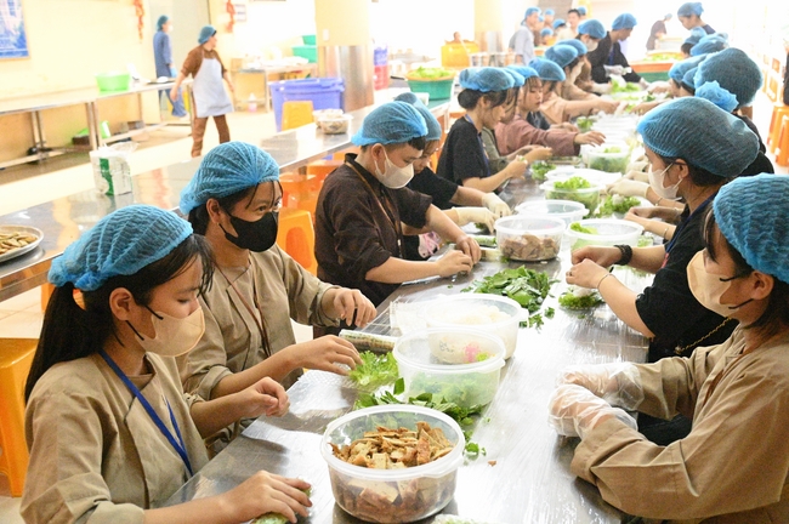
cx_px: 394
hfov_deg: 50.7
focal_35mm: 38
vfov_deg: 35.0
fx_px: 832
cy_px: 262
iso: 51200
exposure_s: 1/250
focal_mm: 38
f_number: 5
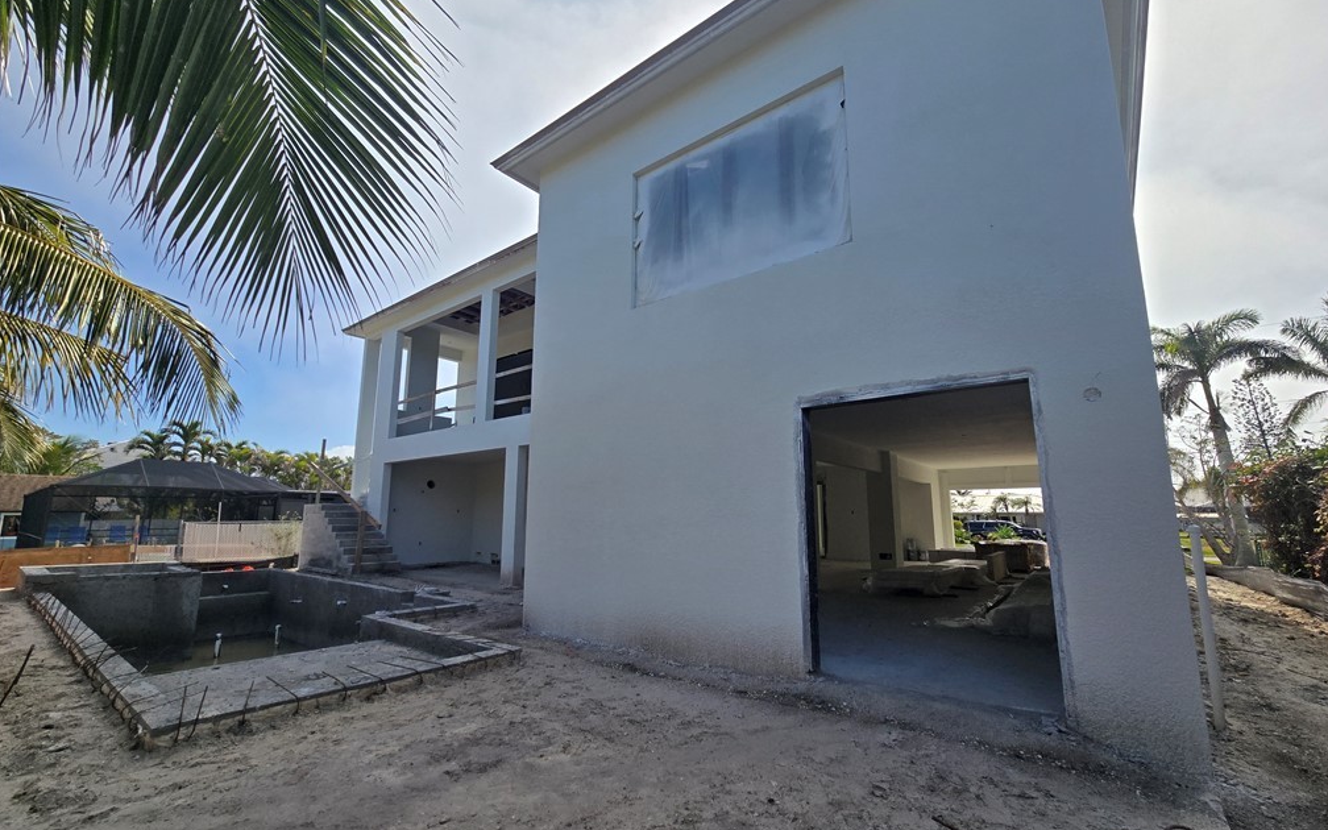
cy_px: 424
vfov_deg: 78.6
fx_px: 507
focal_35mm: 14
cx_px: 667
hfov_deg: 105.3
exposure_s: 1/3168
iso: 50
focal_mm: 2.2
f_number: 2.2
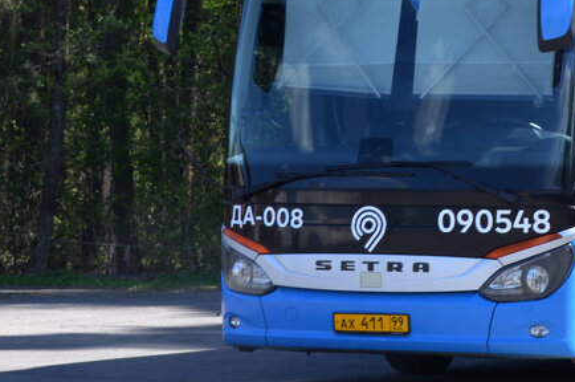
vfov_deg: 6.9
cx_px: 550
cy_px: 104
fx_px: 3174
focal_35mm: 199
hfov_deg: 10.3
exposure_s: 1/160
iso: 200
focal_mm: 48
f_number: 6.3
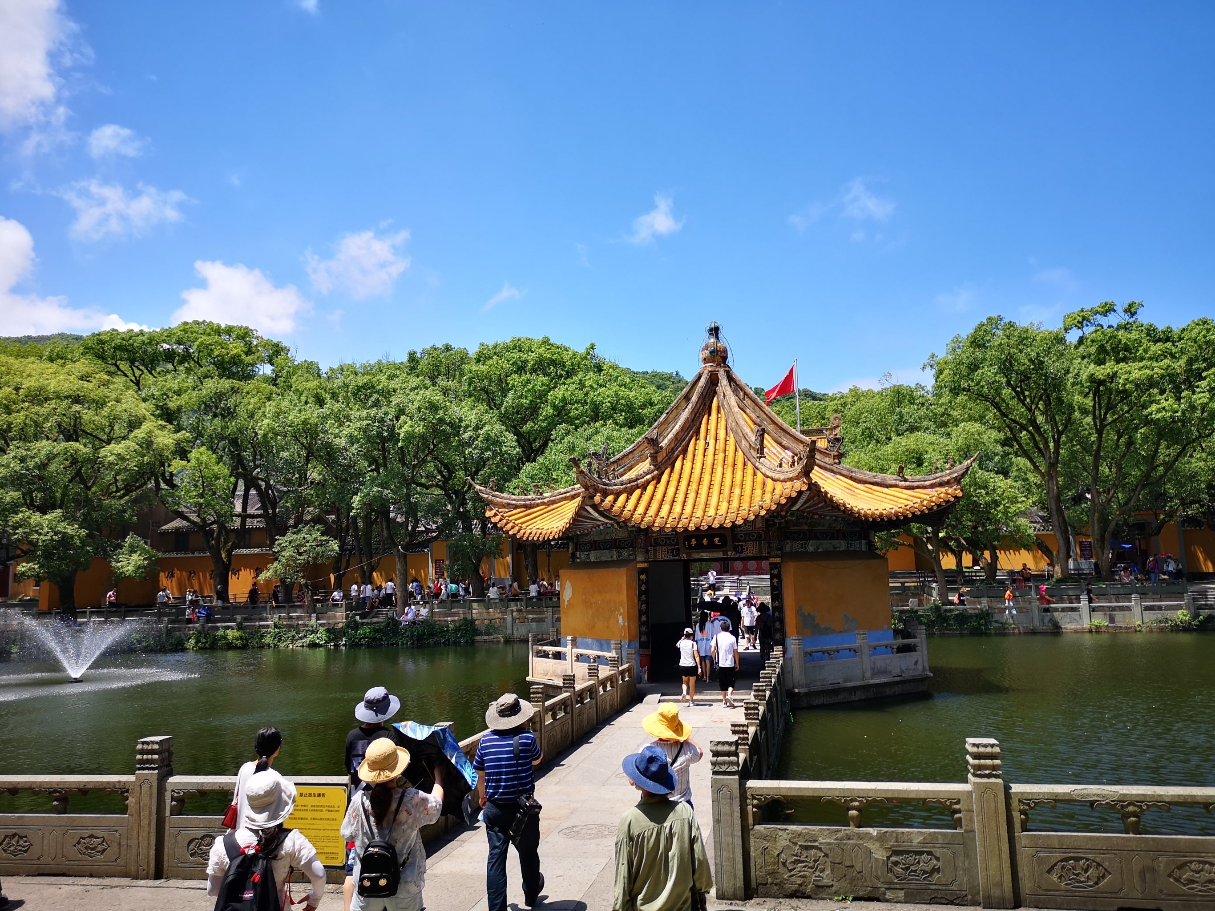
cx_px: 608
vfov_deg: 51.4
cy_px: 456
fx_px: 948
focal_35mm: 27
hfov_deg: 65.3
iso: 50
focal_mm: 5.58
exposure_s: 1/1667
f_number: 1.8
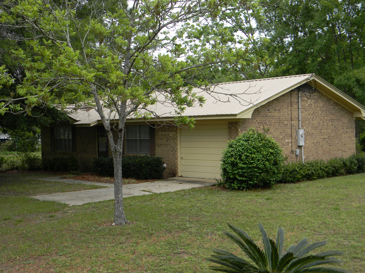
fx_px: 496
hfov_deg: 40.4
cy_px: 136
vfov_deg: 30.9
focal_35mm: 47
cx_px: 182
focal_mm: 8.6
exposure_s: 1/117
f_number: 3.9
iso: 80
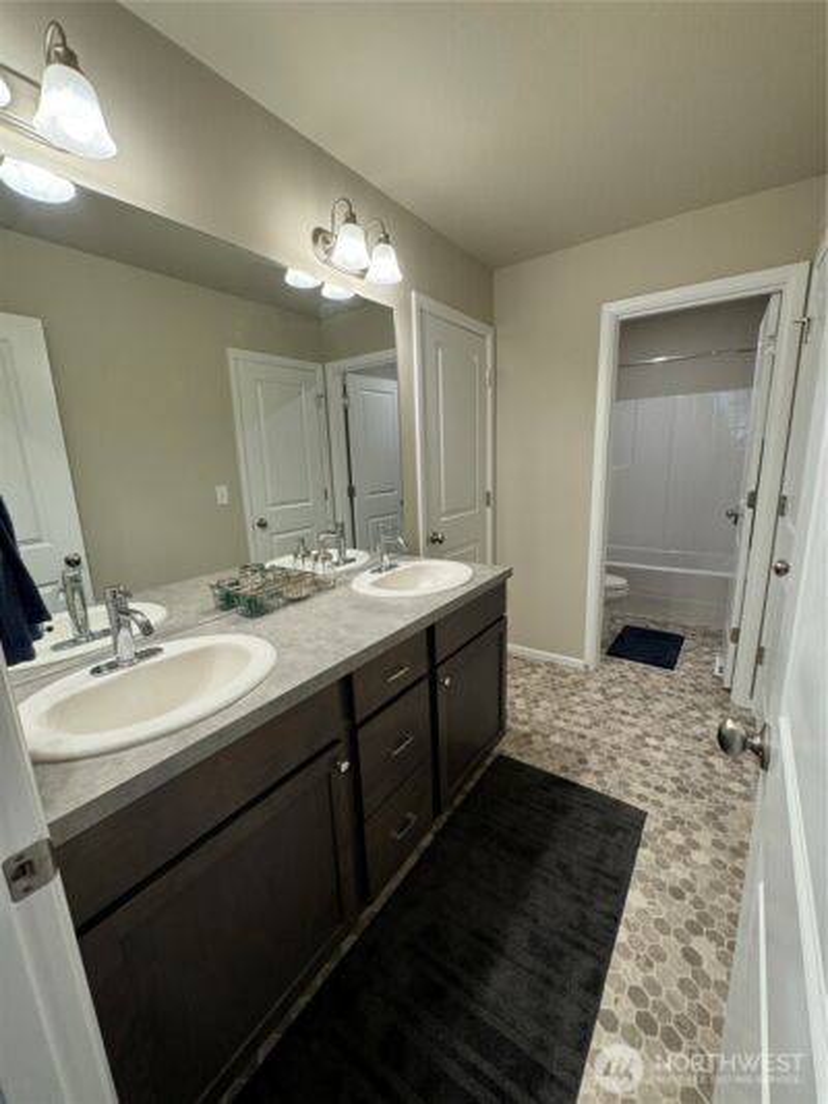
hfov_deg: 85.7
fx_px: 446
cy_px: 552
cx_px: 414
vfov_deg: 102.1
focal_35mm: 14
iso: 250
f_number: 2.2
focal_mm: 2.22
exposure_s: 1/120
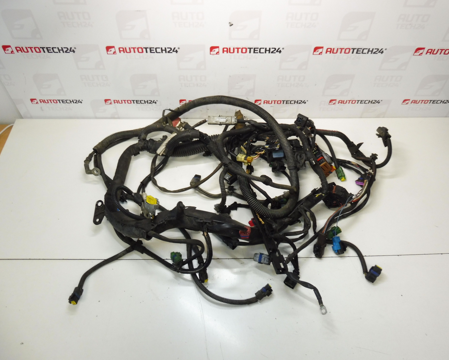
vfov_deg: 53.2
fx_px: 359
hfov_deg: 64.1
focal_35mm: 27
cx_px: 226
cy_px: 184
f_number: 3.5
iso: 200
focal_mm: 4.4
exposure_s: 1/60
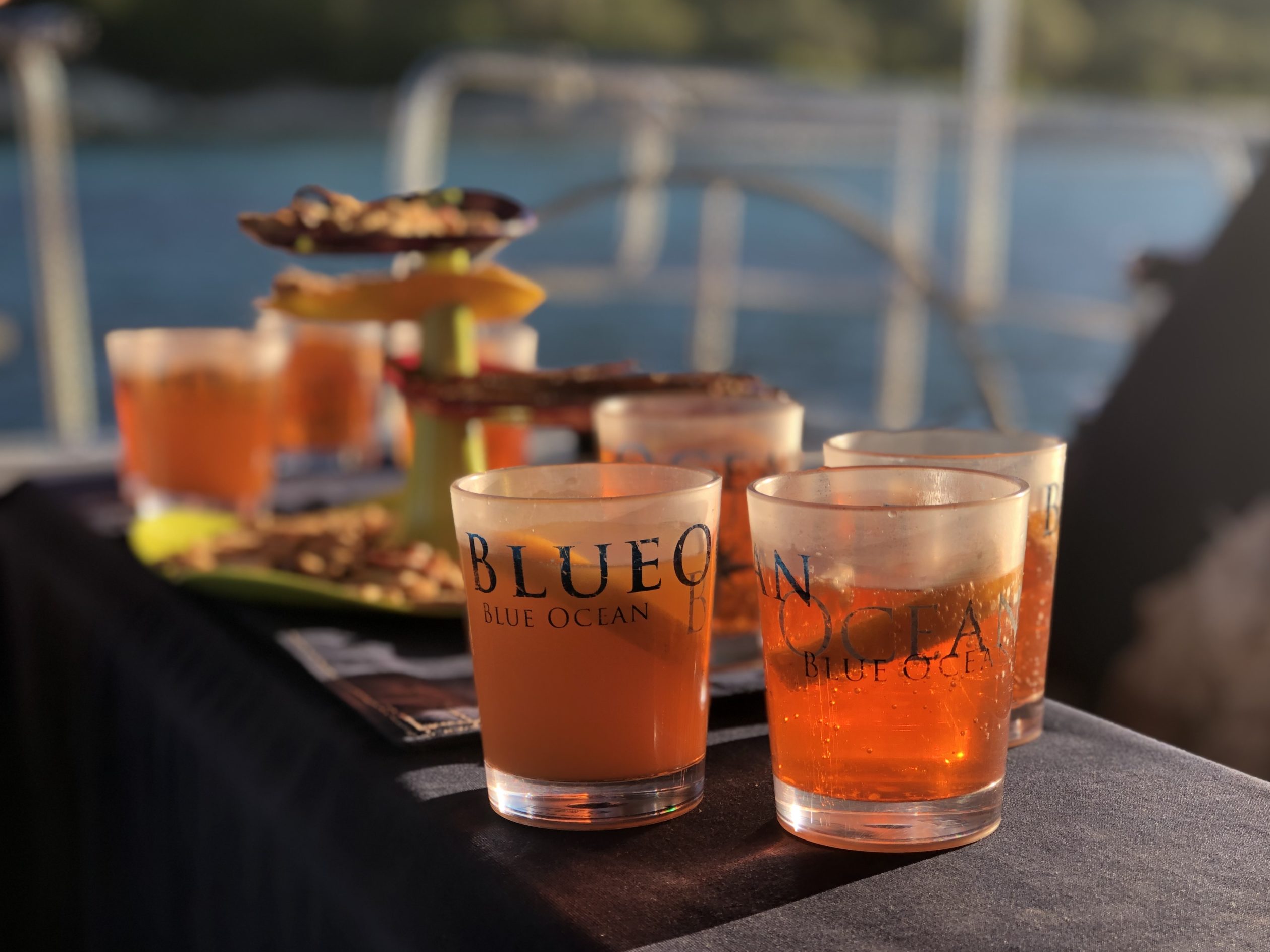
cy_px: 481
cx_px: 646
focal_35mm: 58
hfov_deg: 33.2
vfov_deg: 25.2
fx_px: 2128
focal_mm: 6.6
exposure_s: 1/161
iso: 20
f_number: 2.8
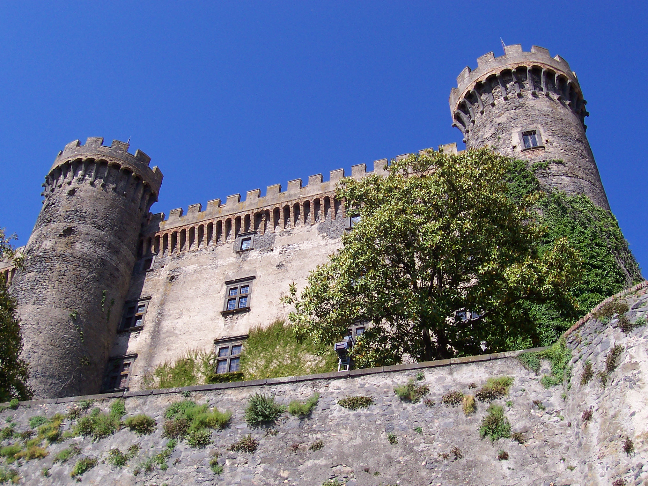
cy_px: 243
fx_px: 693
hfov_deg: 50.1
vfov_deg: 38.7
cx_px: 324
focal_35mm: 37
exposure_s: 1/500
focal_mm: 5.6
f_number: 5.6
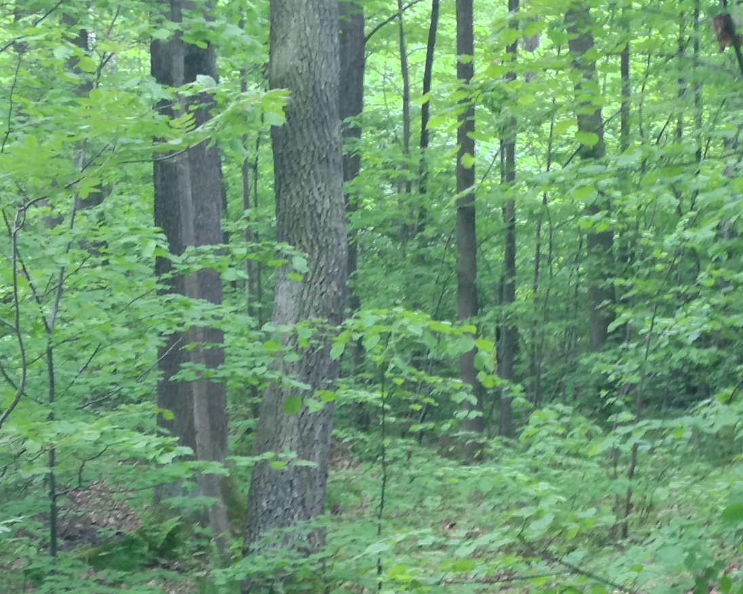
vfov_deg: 15.5
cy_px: 679
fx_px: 2111
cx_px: 499
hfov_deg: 19.9
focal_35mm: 96
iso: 100
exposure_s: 1/20
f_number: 2.4
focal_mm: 4.12
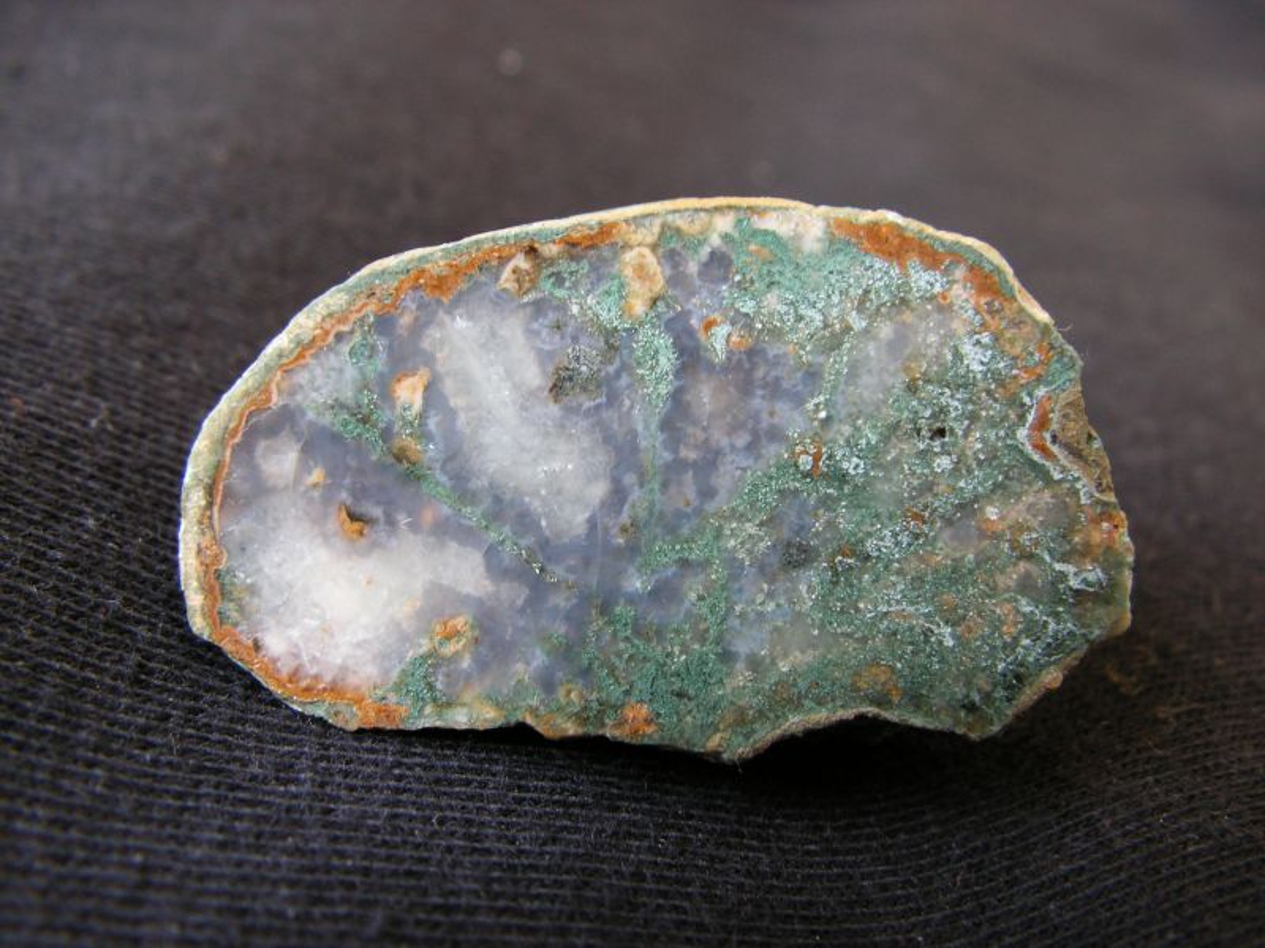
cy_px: 474
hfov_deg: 51.4
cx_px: 632
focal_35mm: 36
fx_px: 1316
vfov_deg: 39.7
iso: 80
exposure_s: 1/40
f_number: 3.2
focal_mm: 6
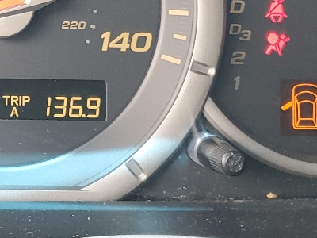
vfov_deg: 13.7
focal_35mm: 104
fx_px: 952
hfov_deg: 18.3
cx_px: -16
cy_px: -66
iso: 71
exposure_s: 1/60.2
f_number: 1.5
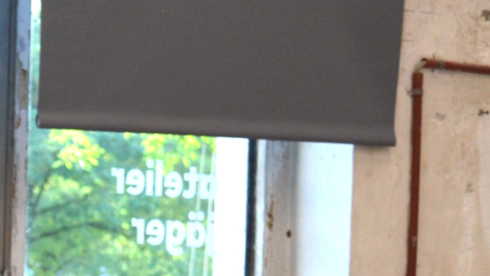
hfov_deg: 8.1
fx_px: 3293
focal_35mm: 253
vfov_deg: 4.7
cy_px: 516
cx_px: -483
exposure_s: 1/100
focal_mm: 35
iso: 400
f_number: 5
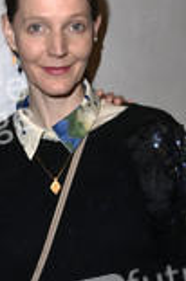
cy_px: 211
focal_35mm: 90
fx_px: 702
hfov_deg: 14.8
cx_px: -7
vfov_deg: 22.5
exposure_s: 1/125
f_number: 5
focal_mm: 35
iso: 1000
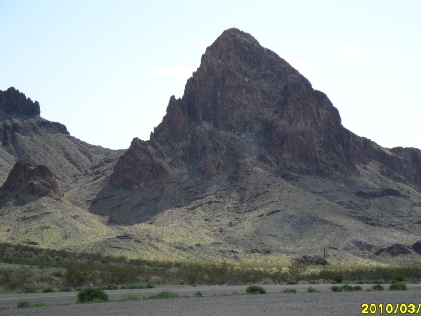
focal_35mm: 89
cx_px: 222
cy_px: 168
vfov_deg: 16.6
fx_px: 1082
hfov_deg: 22.0
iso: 80
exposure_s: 1/500
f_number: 4.6
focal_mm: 14.4
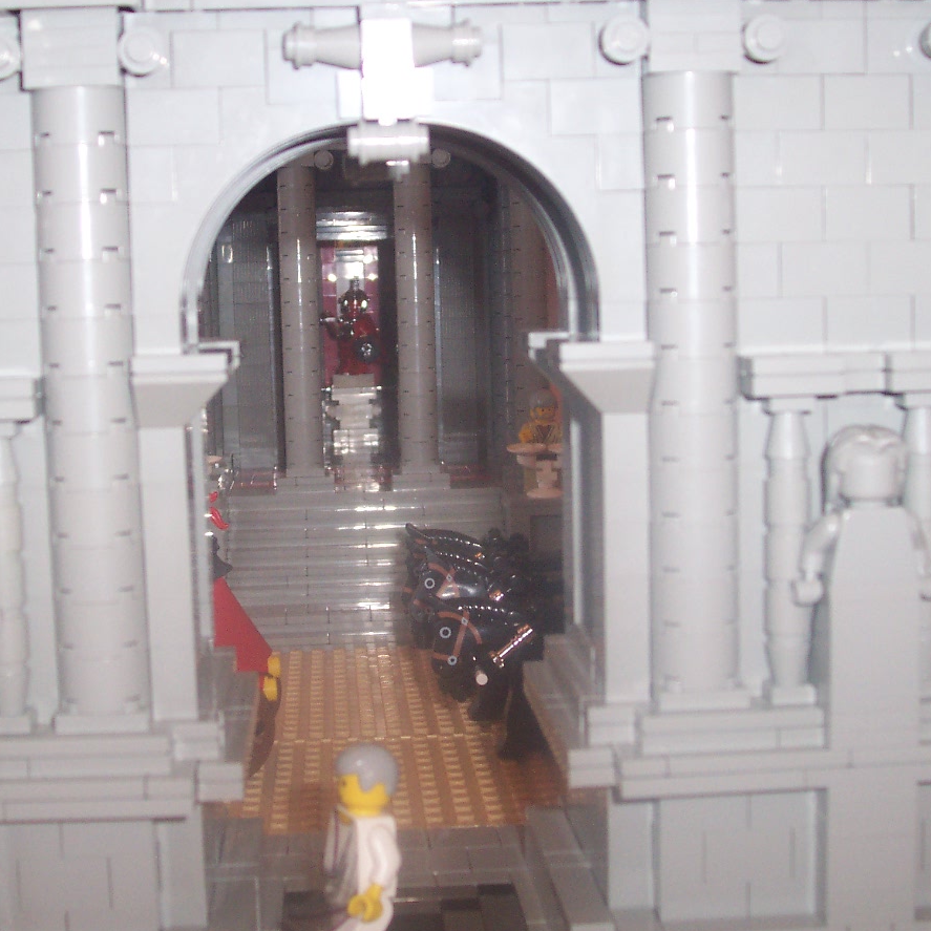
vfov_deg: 31.1
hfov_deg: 31.0
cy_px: 468
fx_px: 1674
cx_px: 393
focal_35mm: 55
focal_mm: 7
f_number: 3
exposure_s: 1/60
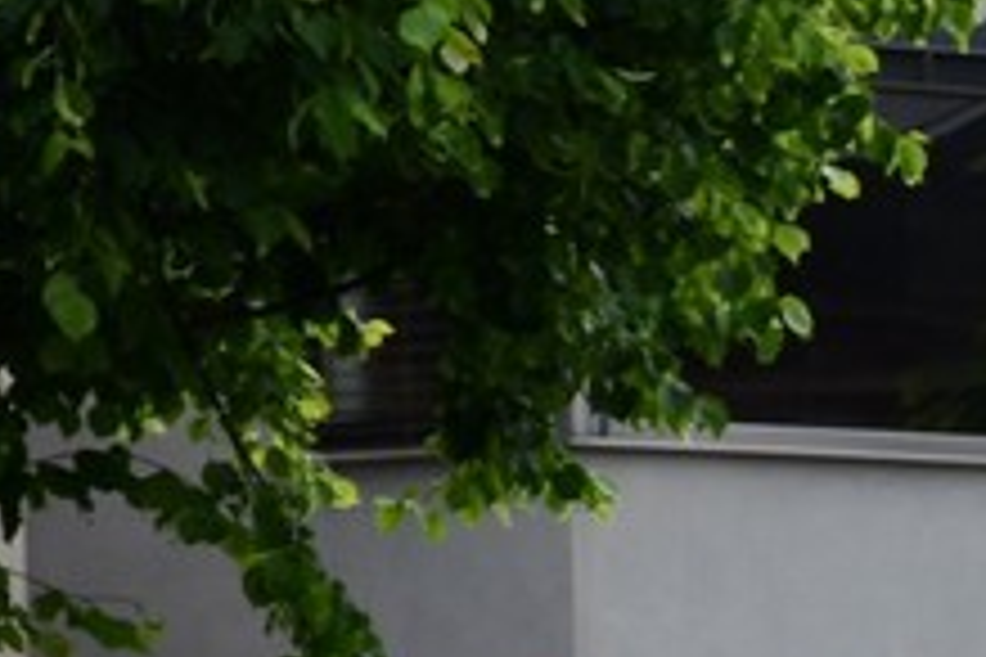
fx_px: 15337
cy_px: 1384
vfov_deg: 2.4
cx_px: 1643
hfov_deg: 3.7
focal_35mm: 560
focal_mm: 80
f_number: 5.3
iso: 400
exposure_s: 1/500
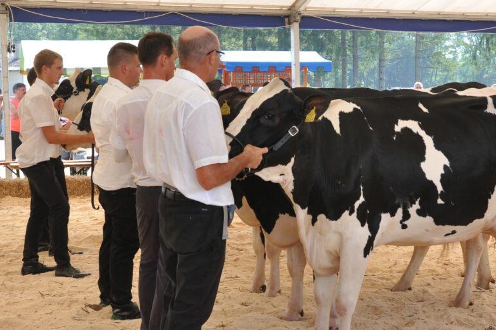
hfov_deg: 38.0
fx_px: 716
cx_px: 314
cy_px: 201
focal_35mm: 52
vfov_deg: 25.9
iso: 200
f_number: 6.3
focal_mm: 26
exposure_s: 1/160
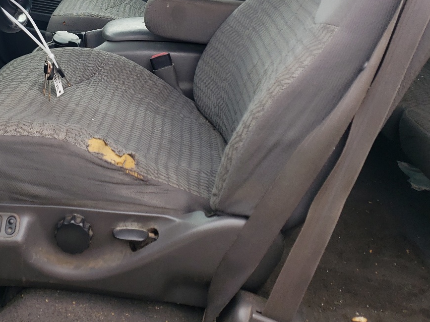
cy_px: 45
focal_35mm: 48
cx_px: 118
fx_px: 596
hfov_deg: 38.8
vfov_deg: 29.3
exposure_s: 1/588
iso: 50
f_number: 1.5
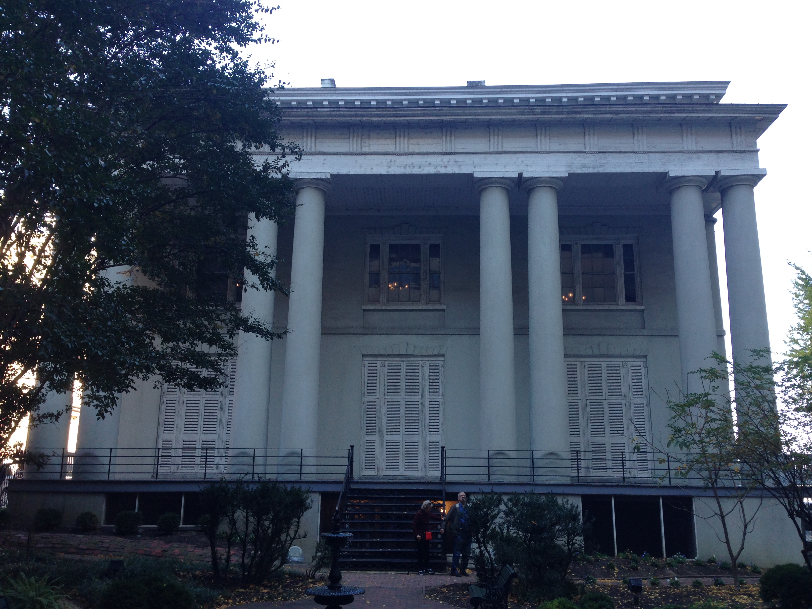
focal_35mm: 33
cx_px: 406
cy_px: 304
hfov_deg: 55.4
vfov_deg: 42.9
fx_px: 774
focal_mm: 4.12
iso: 64
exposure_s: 1/120
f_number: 2.4
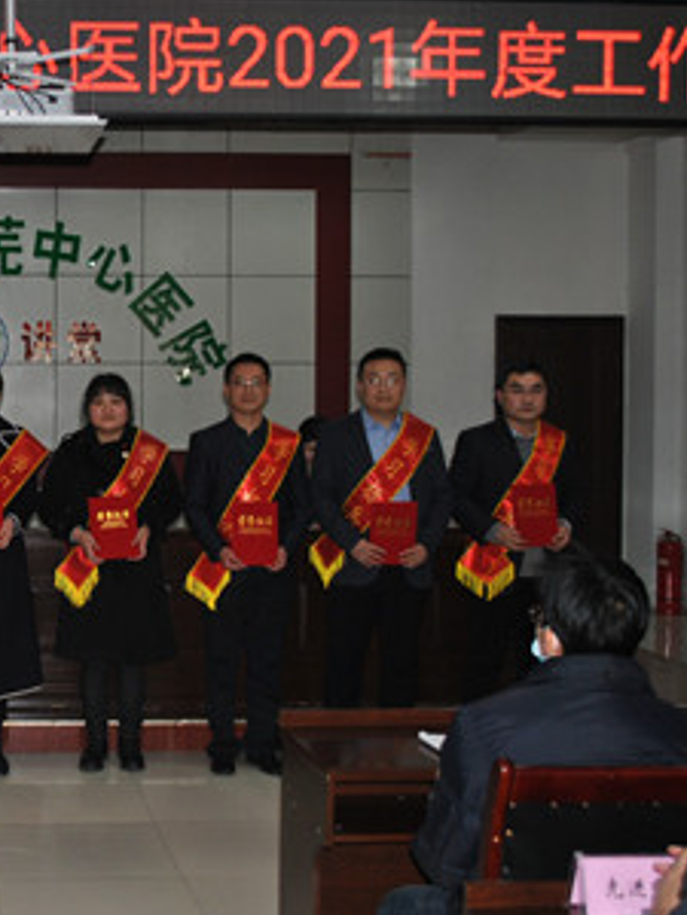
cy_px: 427
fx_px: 1402
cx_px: -40
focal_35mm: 53
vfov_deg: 36.2
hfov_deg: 25.8
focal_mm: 22
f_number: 4
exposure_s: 1/60
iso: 200
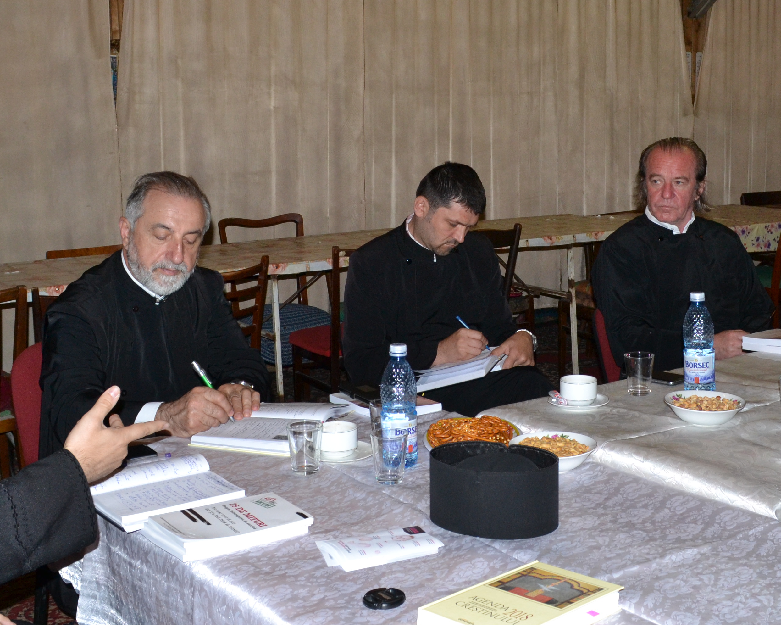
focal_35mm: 47
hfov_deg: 39.4
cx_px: 462
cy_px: 232
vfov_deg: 31.9
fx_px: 1086
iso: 720
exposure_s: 1/60
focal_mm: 18
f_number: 8
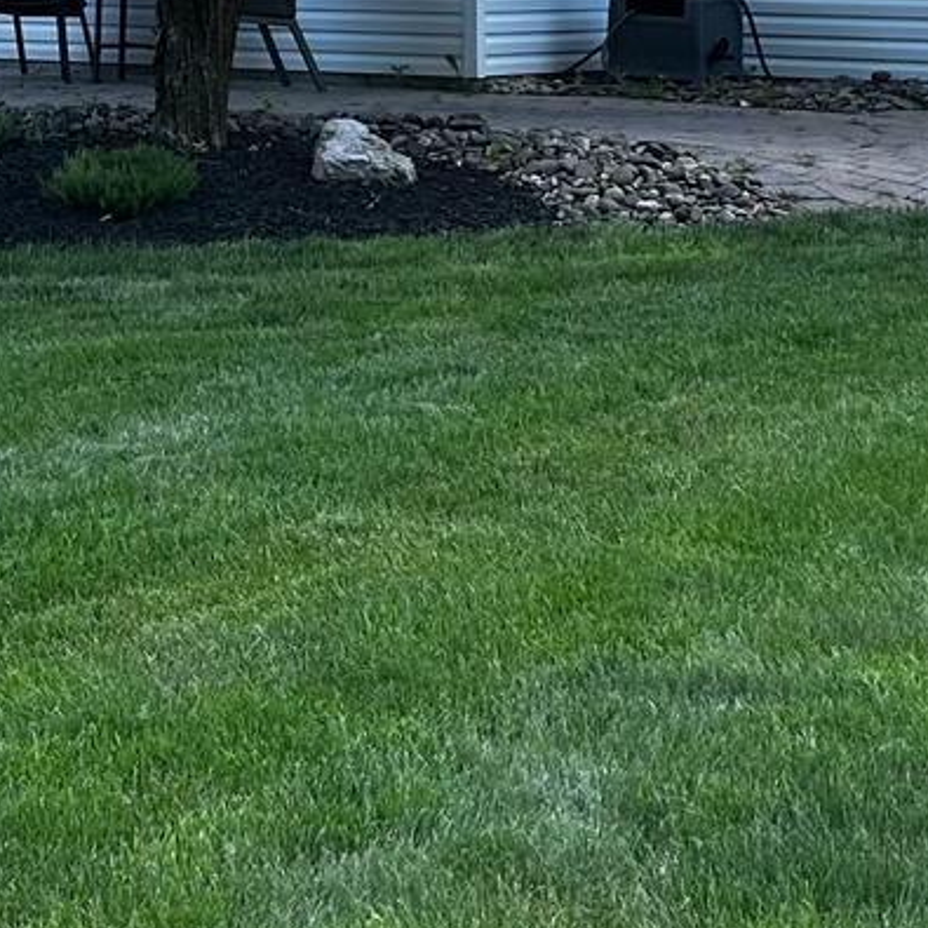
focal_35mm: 110
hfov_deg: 15.7
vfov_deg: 15.4
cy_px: -113
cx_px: 99
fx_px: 3336
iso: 80
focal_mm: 6.86
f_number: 1.78
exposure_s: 1/663
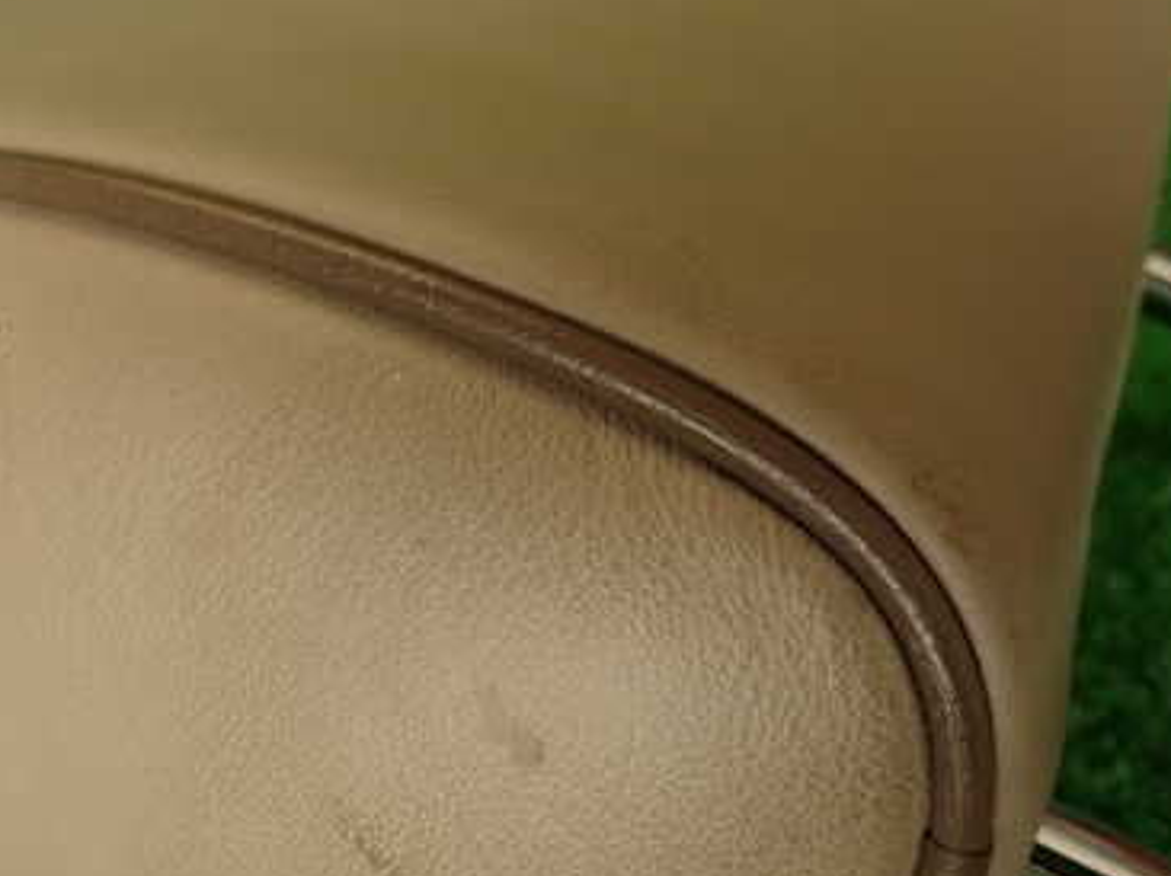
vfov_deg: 34.1
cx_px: 285
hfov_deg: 44.2
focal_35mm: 41
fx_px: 1386
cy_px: 694
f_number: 2
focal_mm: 4.5
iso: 100
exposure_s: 1/125
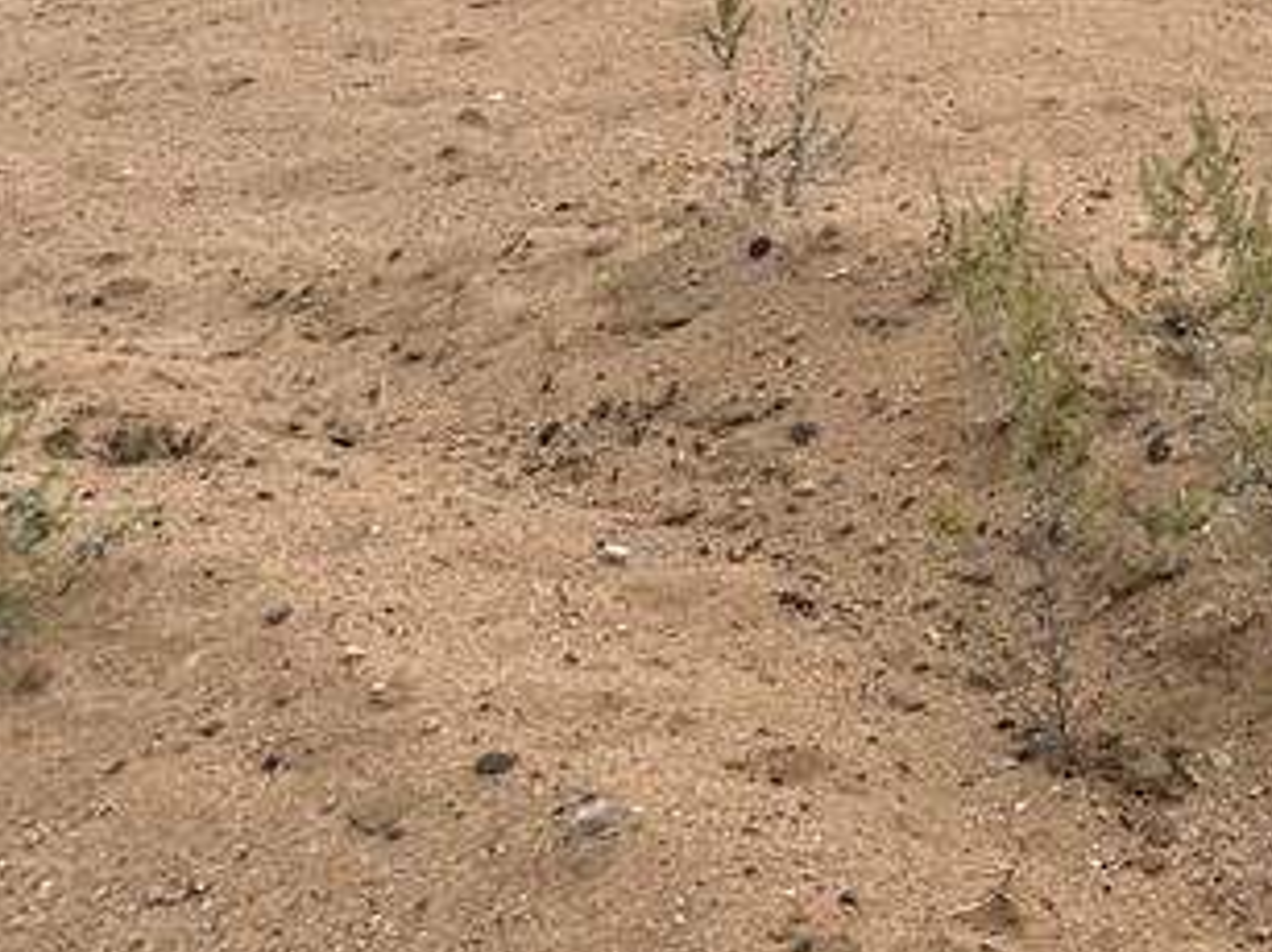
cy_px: -439
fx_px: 2939
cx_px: 1587
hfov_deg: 22.3
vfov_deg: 16.8
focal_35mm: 80
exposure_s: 1/6623
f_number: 1.78
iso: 80
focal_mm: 6.86
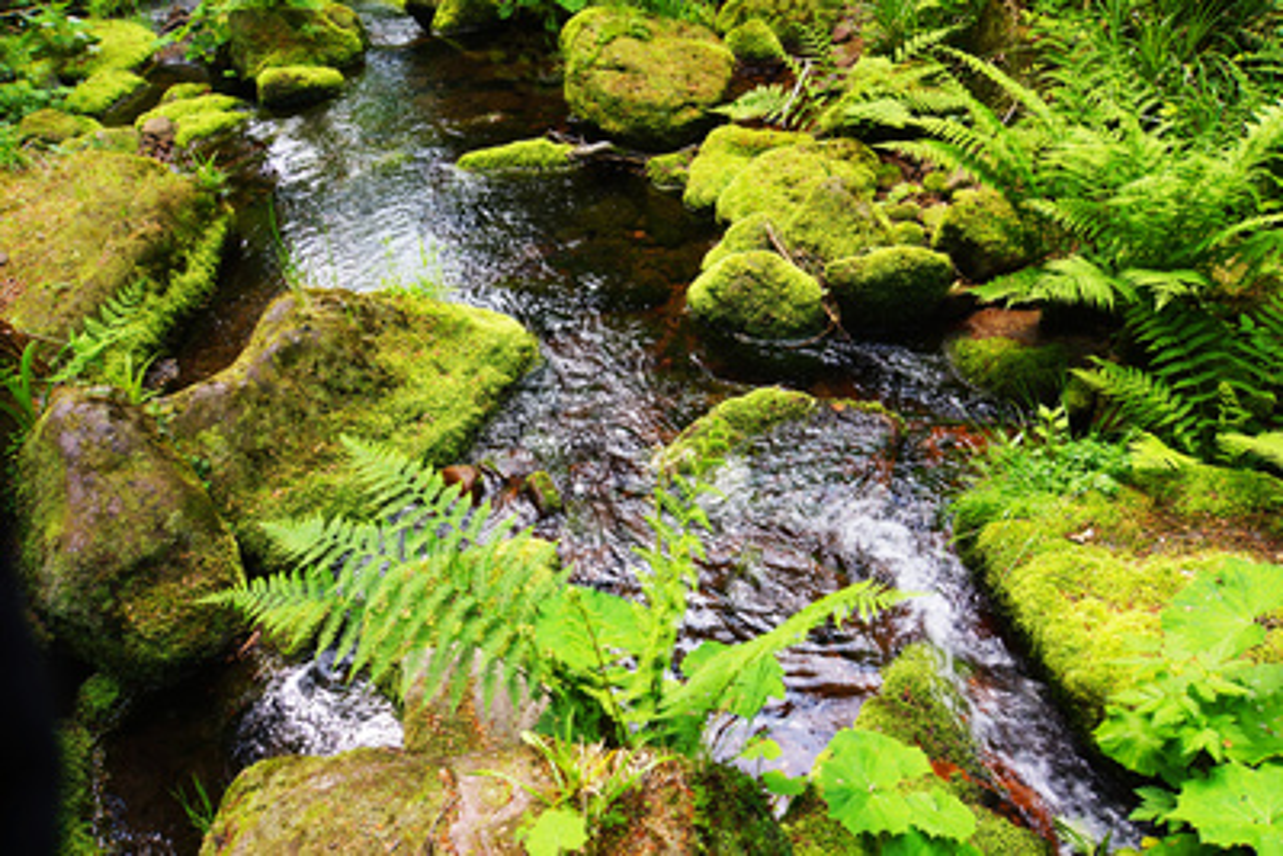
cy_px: 428
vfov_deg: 48.0
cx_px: 642
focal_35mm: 27
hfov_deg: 67.4
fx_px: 963
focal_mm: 18
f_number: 4
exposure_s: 1/60
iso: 125
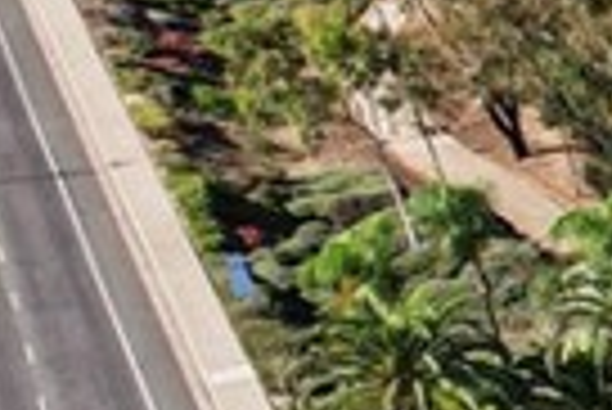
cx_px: 2061
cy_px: 250
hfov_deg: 9.0
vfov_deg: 8.3
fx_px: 2825
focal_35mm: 166
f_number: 2.8
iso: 100
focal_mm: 8.4
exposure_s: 1/1500
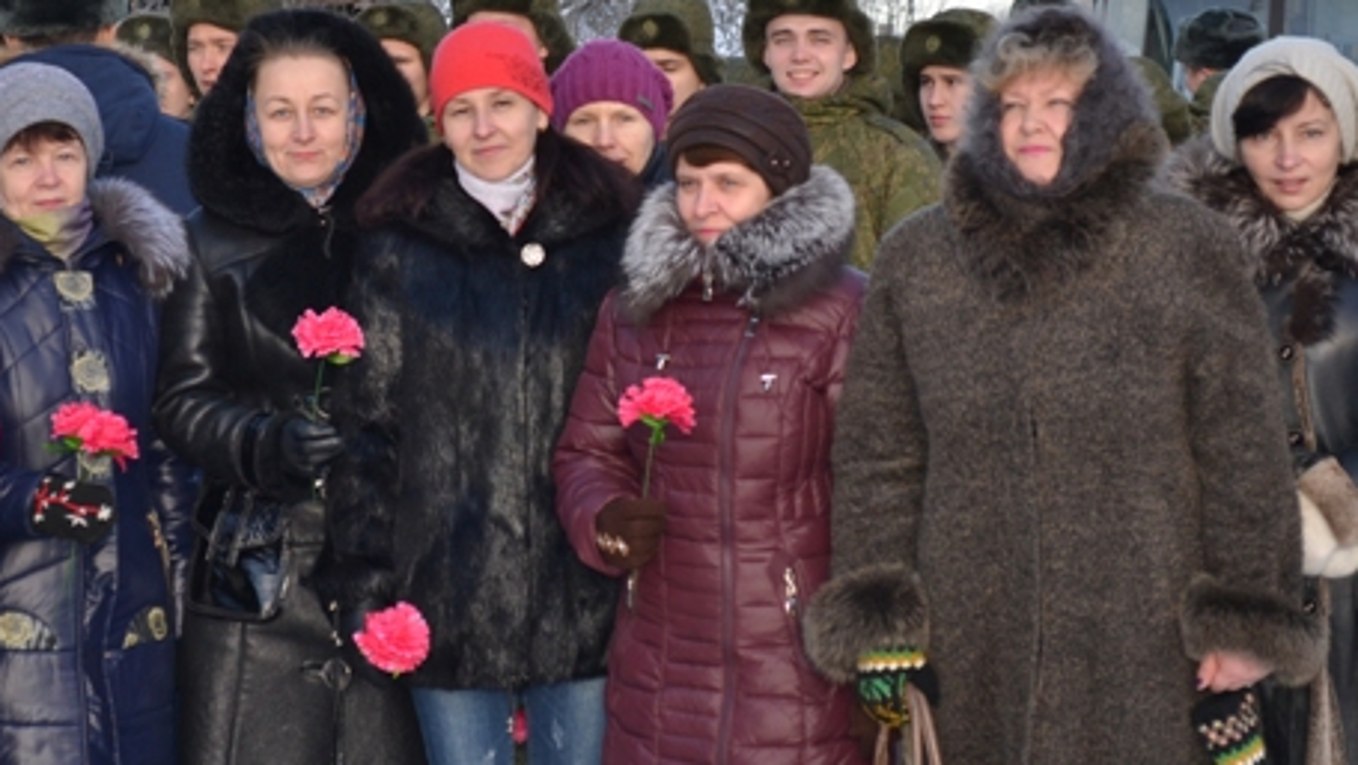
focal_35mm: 114
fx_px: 4096
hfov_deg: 18.8
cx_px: 590
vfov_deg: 10.7
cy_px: 342
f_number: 5.6
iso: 320
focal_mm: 55
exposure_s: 1/200
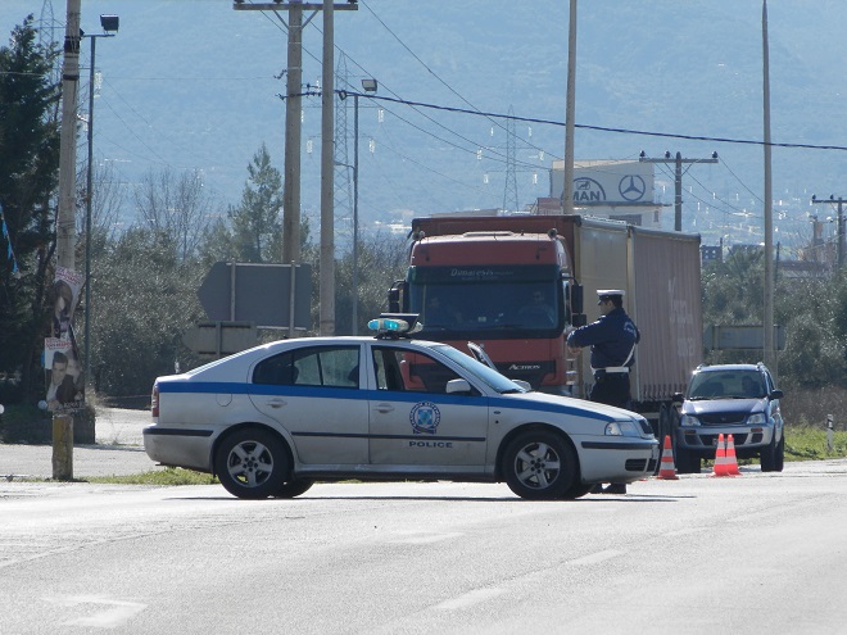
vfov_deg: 3.7
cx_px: 424
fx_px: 9714
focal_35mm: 397
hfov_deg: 5.0
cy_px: 318
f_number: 5.7
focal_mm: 70.9
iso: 80
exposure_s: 1/400
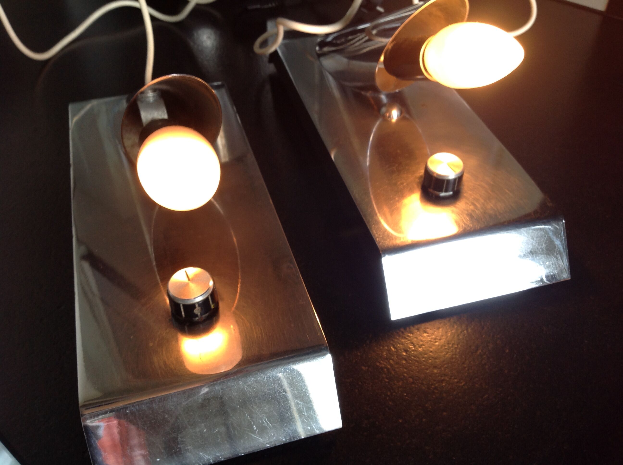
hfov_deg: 52.7
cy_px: 232
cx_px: 312
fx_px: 629
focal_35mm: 35
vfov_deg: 40.6
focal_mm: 4.28
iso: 80
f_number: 2.4
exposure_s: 1/15
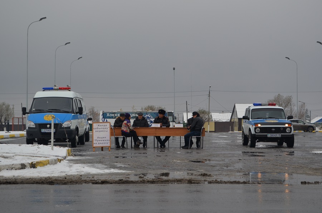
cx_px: 161
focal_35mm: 82
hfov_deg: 24.7
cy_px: 106
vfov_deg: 16.5
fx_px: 736
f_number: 8
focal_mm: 55
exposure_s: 1/500
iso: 200
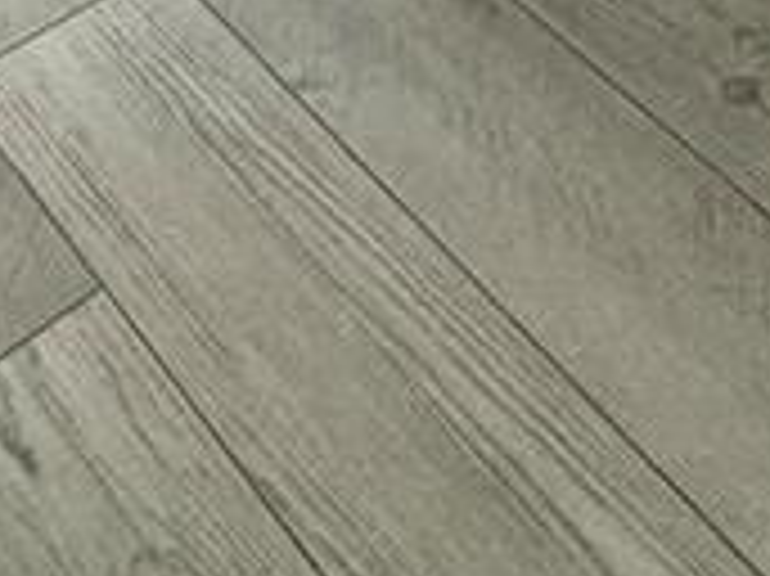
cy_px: -1094
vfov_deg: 11.4
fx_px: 1867
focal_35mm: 84
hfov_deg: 23.2
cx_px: 477
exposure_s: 1/60
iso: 320
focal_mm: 2.22
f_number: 2.2
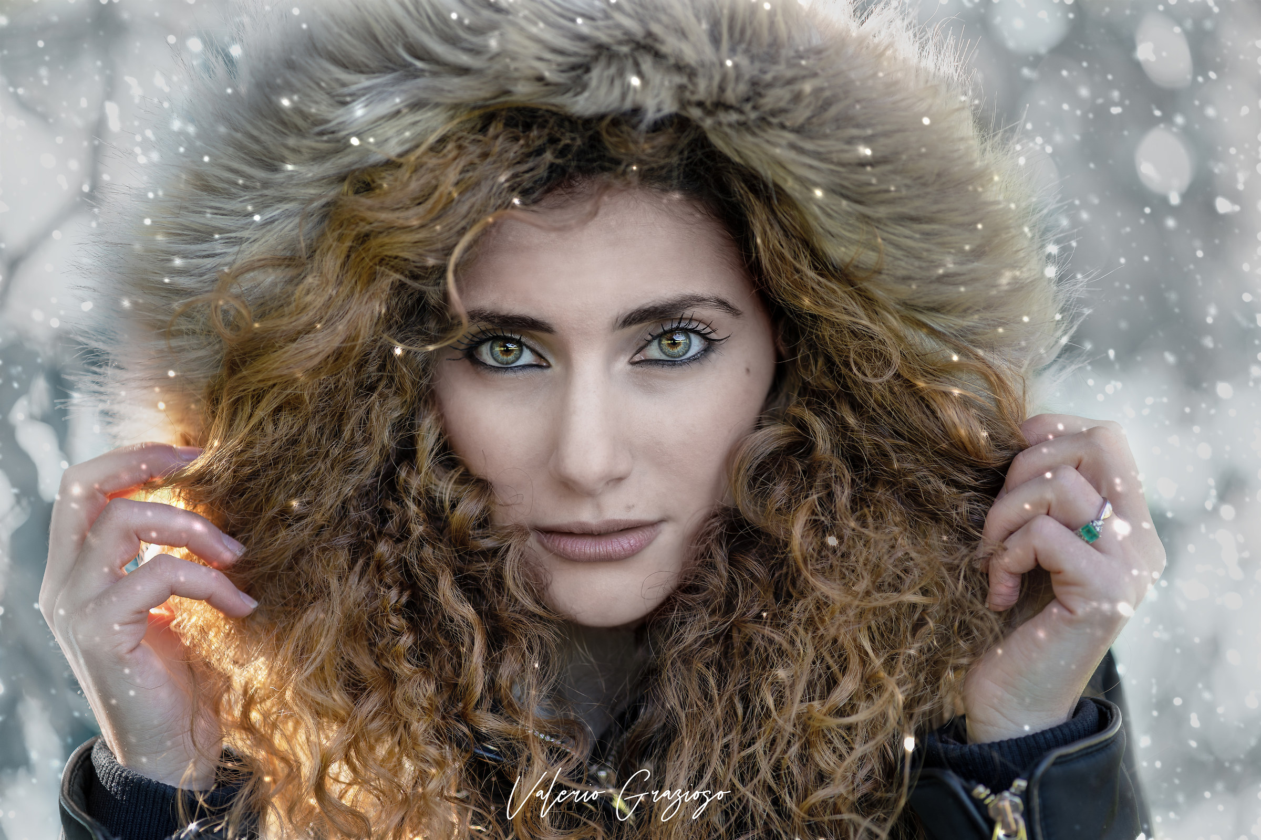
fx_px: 2977
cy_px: 420
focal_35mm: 85
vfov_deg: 16.1
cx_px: 630
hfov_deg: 23.9
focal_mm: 85
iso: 100
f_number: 2.5
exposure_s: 1/160
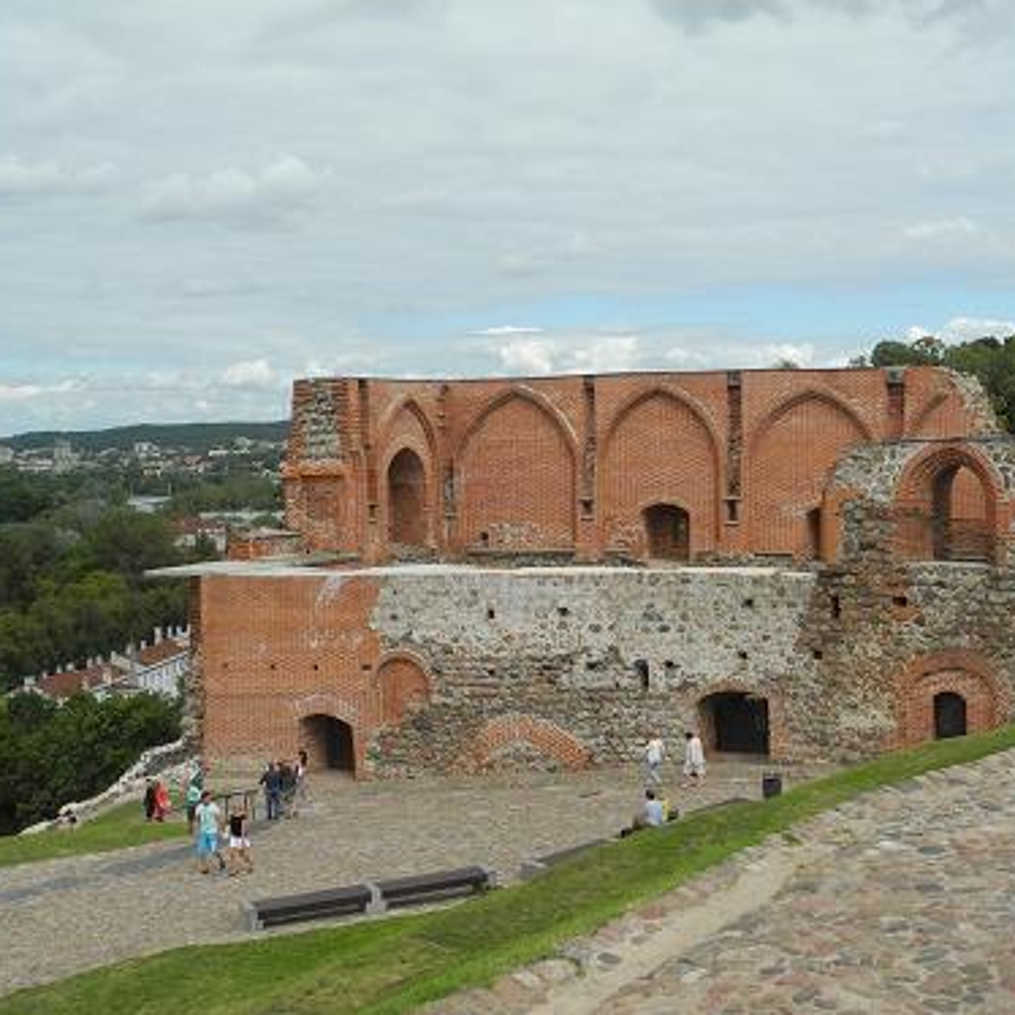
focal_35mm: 46
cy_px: 499
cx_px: 619
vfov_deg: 36.8
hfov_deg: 36.6
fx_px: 1526
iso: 100
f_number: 4
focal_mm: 8.1
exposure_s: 1/1000
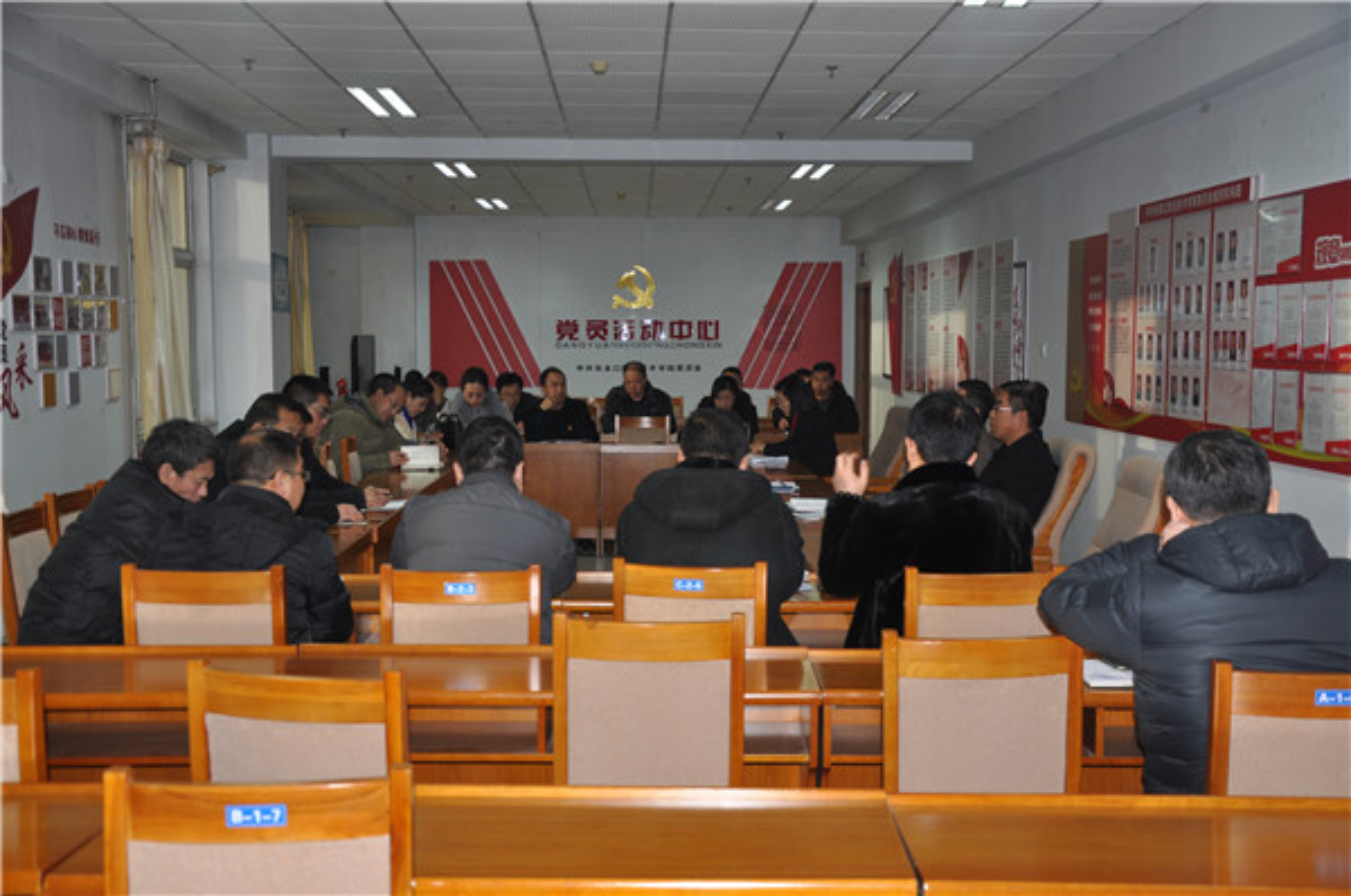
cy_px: 448
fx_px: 1686
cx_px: 676
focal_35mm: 45
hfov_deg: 43.7
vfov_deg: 29.8
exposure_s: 1/60
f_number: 4.2
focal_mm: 30
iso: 250
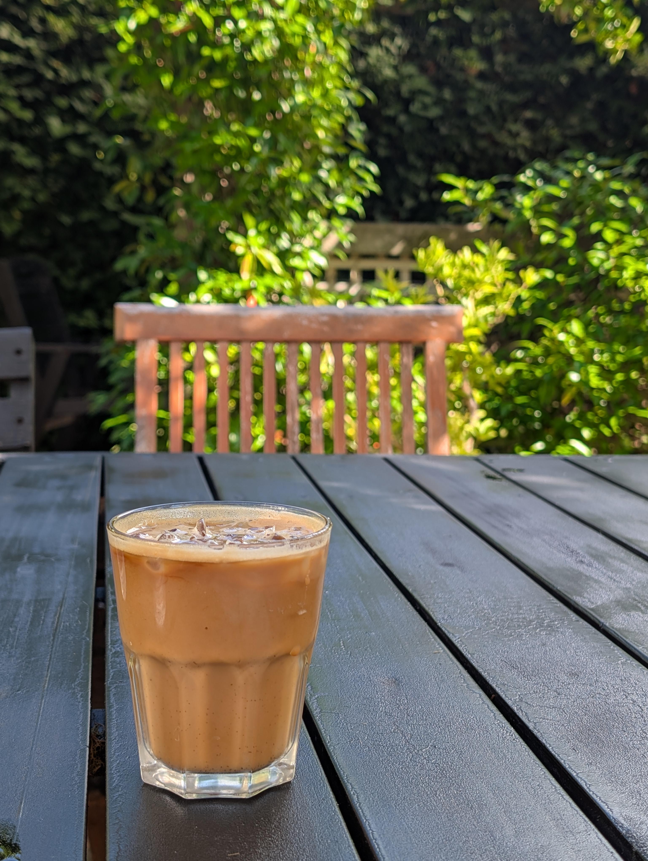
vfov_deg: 38.9
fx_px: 1220
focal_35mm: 49
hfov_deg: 29.7
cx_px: 324
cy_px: 430
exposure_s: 1/133
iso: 19
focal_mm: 6.9
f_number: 1.68
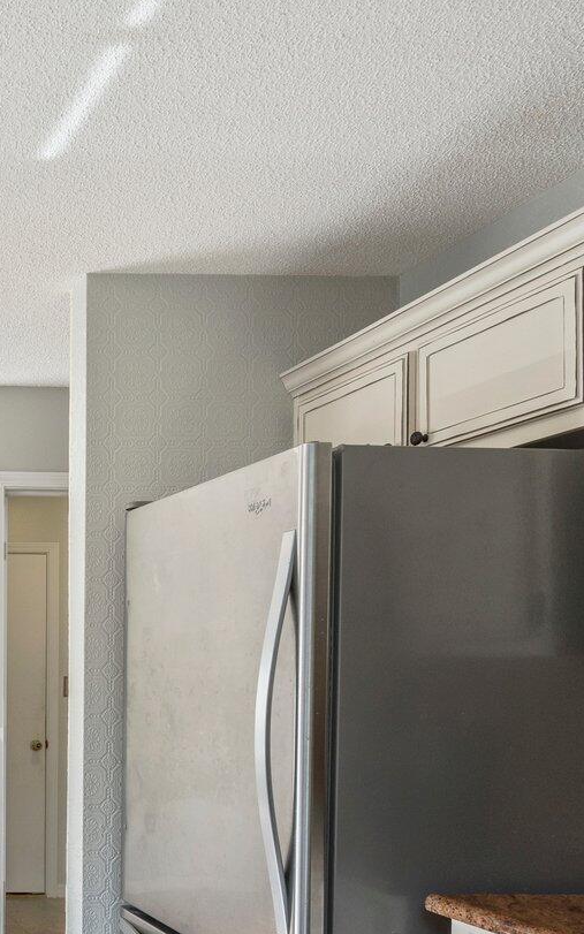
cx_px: -299
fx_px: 917
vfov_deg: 51.9
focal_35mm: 36
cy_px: 688
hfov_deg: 25.9
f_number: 9
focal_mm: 14
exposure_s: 1/30
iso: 200
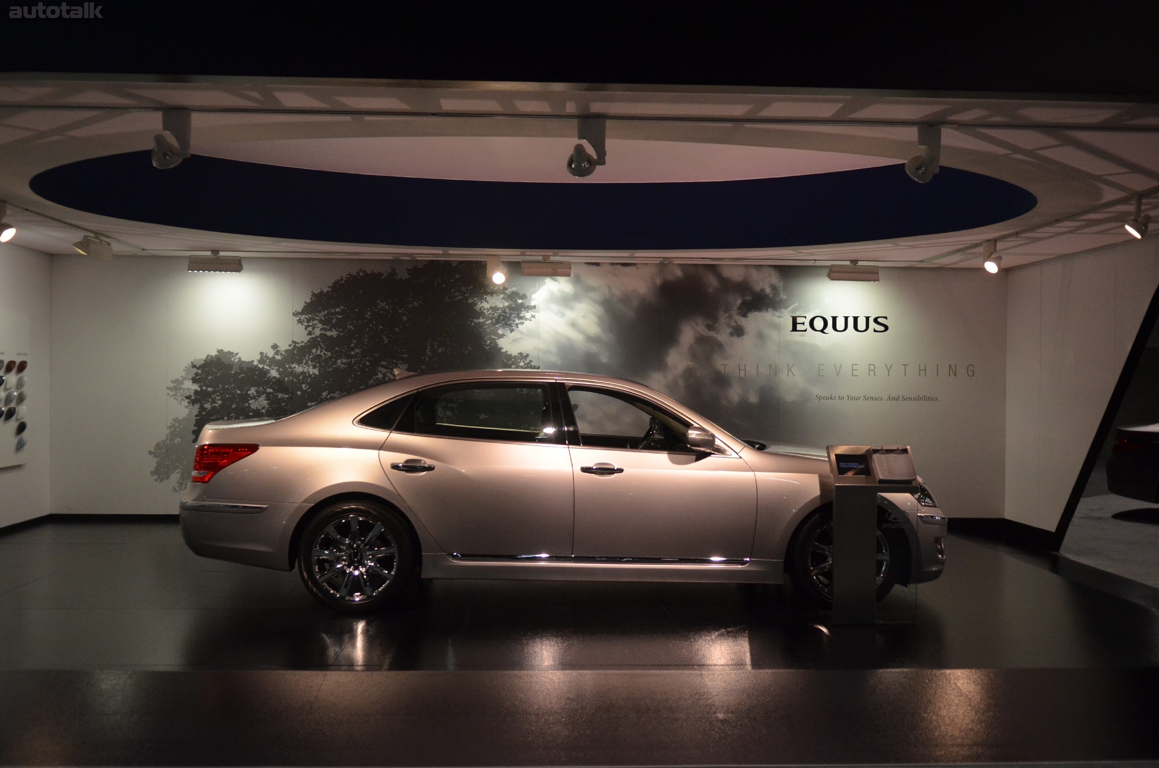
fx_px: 964
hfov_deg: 62.0
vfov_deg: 43.4
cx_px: 580
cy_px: 384
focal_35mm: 30
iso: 1600
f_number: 2.8
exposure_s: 1/250
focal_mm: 20
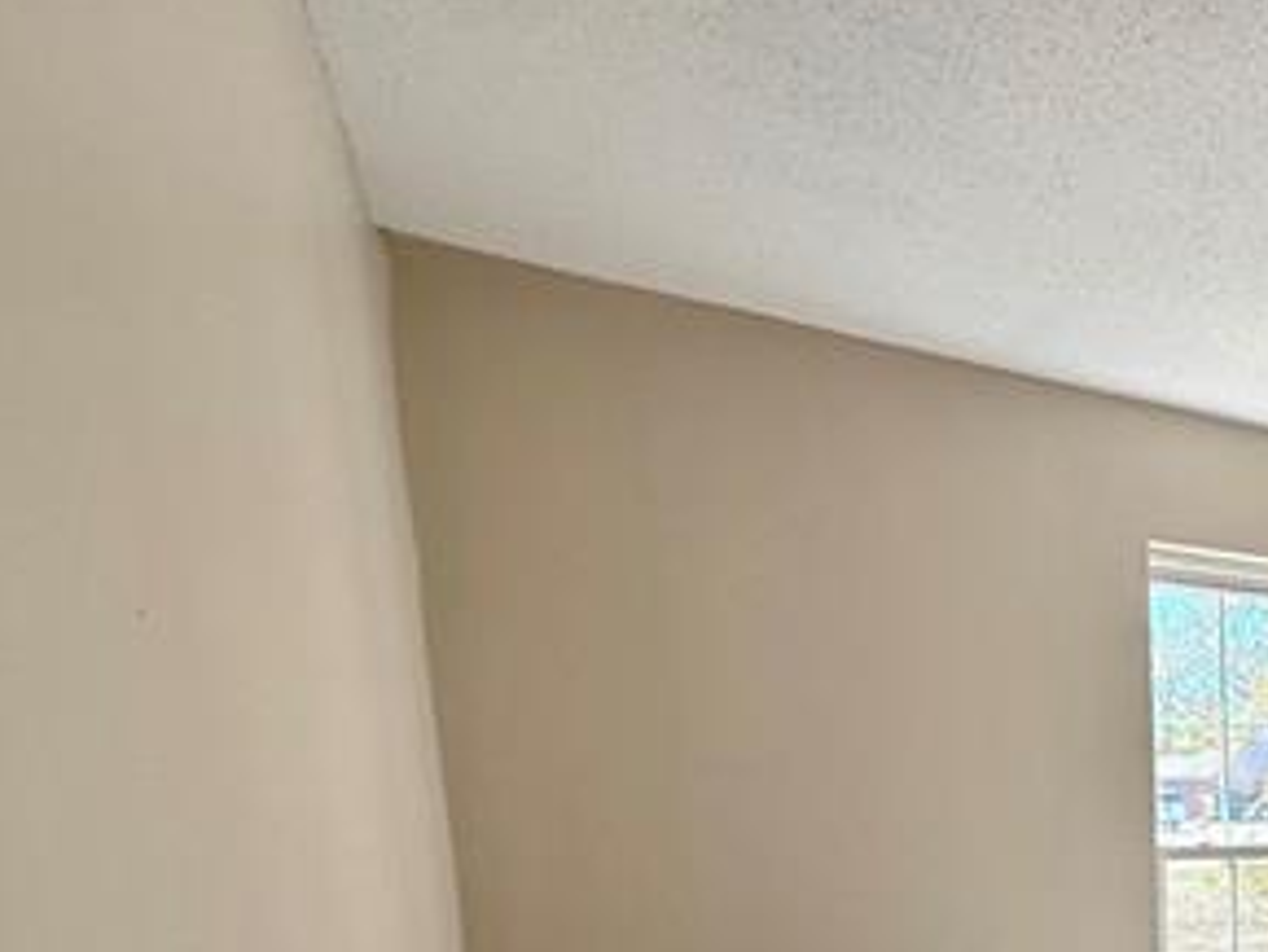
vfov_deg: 39.8
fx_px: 1136
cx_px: 1360
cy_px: 961
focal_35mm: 31
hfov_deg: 45.5
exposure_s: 1/183
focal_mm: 2.22
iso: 50
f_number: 2.2
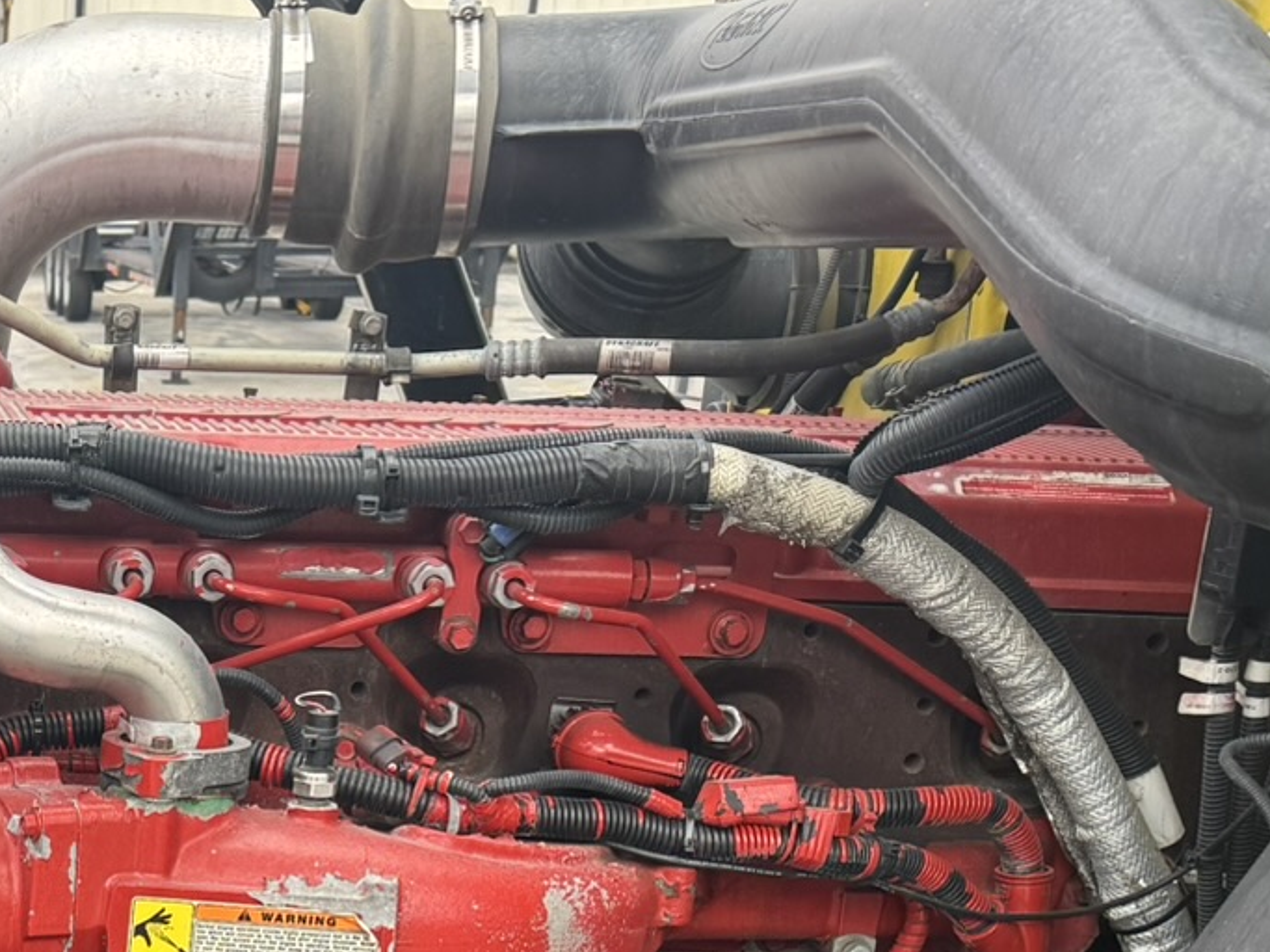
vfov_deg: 18.8
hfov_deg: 25.1
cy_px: 1263
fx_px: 2641
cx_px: -136
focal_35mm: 72
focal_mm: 6.76
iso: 200
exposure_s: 1/121
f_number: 1.78
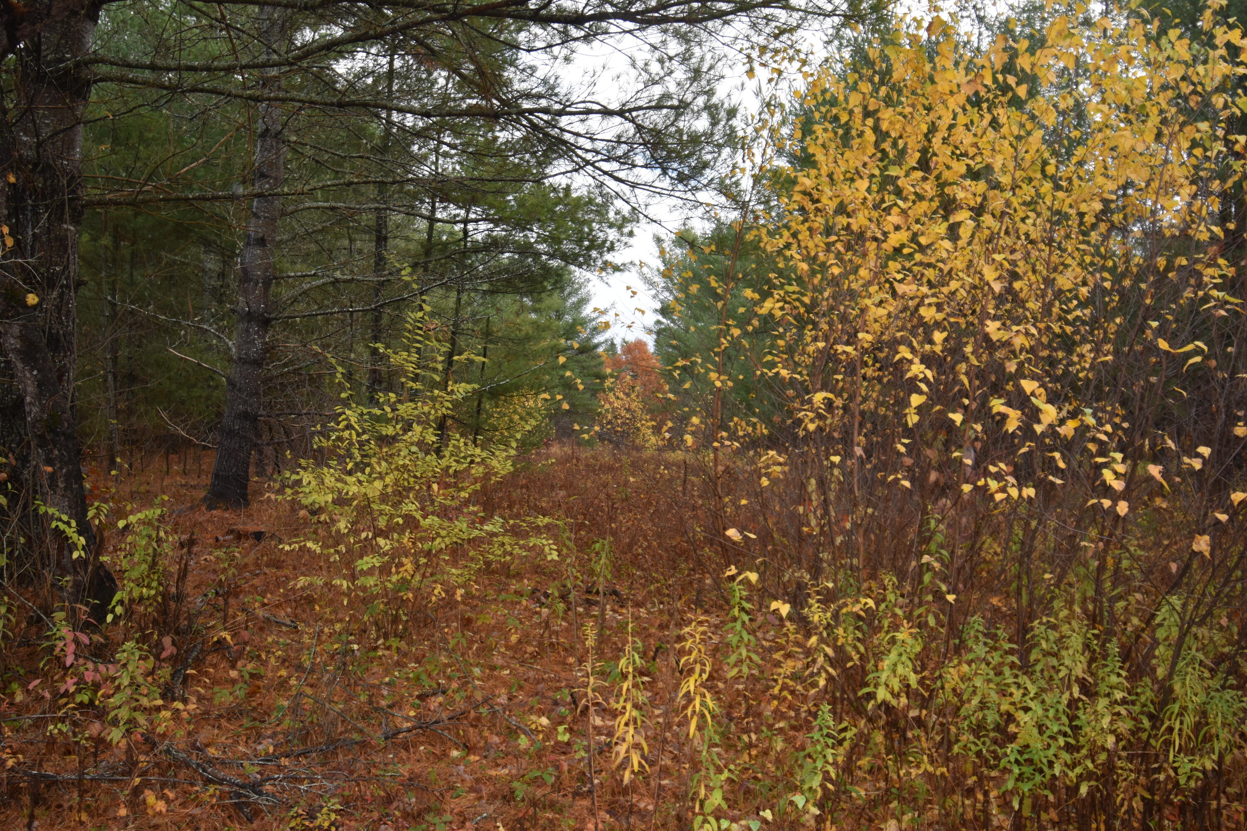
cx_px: 624
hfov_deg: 64.6
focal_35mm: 28
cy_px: 416
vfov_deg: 45.7
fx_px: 987
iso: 180
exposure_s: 1/125
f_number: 5.6
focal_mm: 19
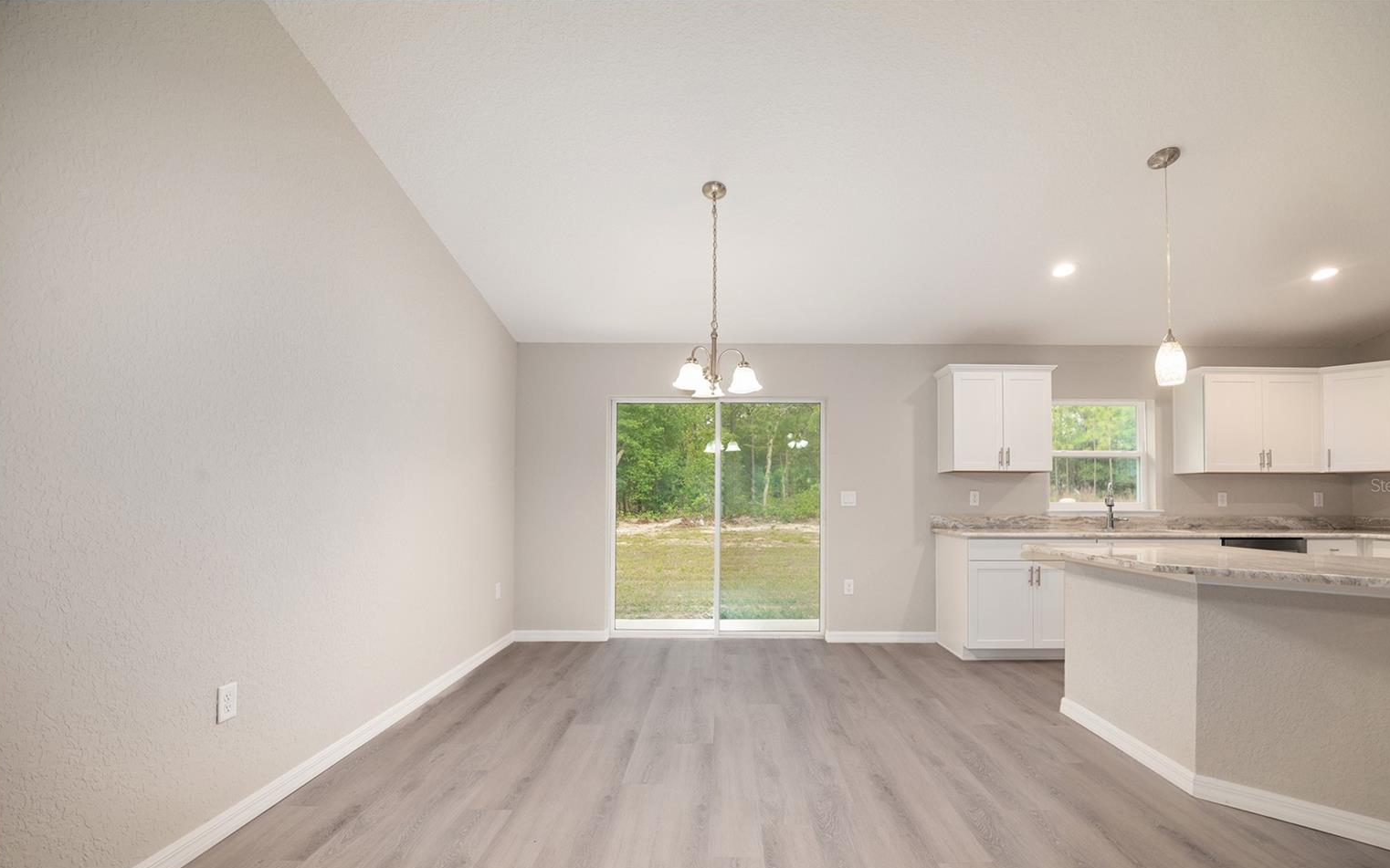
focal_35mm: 15
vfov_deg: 74.5
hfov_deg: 101.4
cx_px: 721
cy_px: 485
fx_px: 568
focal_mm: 14
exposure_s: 1/8
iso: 320
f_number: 7.1
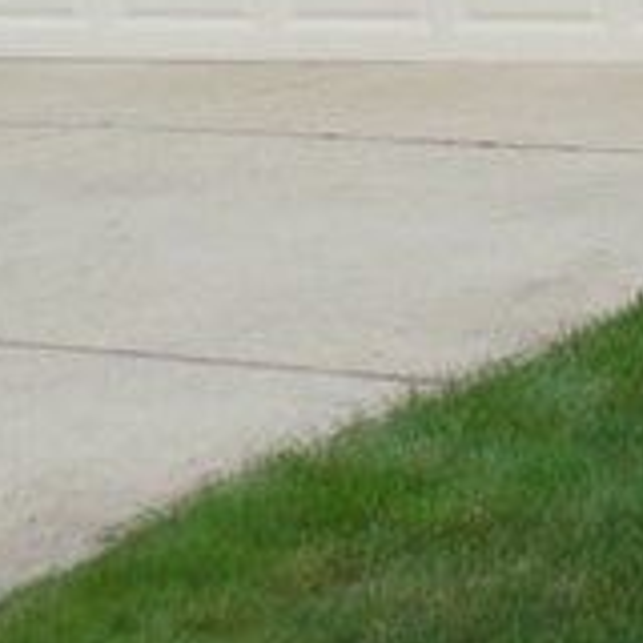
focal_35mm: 220
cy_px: -571
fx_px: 4623
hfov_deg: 7.5
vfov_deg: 7.7
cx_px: 1455
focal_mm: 6.9
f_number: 4.1
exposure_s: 1/125
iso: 125
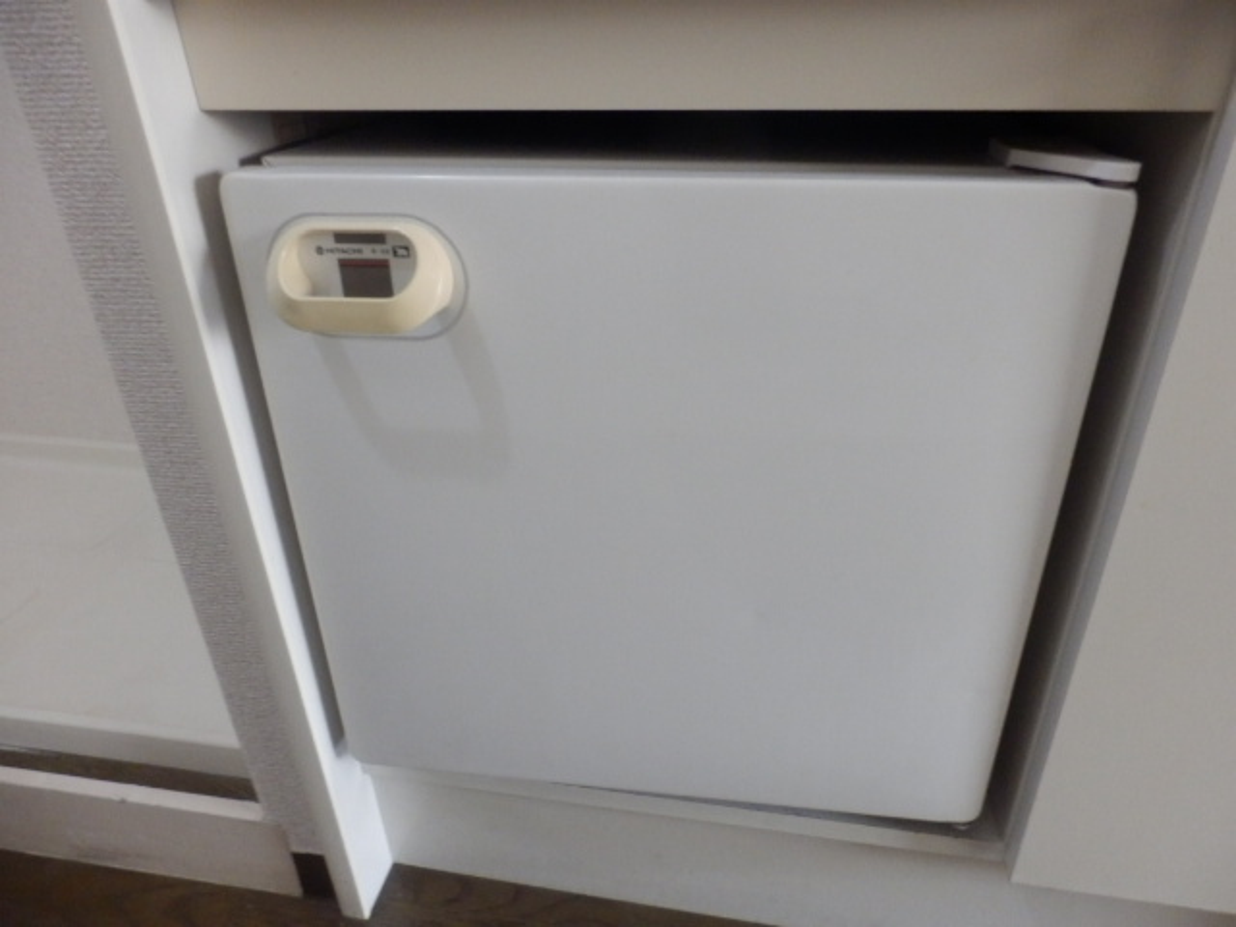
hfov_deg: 71.6
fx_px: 857
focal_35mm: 24
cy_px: 464
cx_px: 618
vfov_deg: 56.8
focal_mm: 4.2
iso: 640
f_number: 3
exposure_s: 1/30
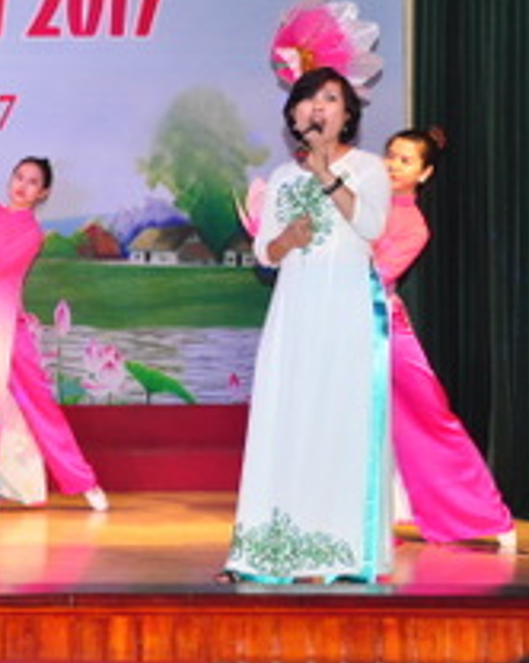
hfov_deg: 12.9
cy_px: 201
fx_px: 2254
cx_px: -198
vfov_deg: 16.7
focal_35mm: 115
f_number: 6.3
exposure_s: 1/200
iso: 800
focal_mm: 34
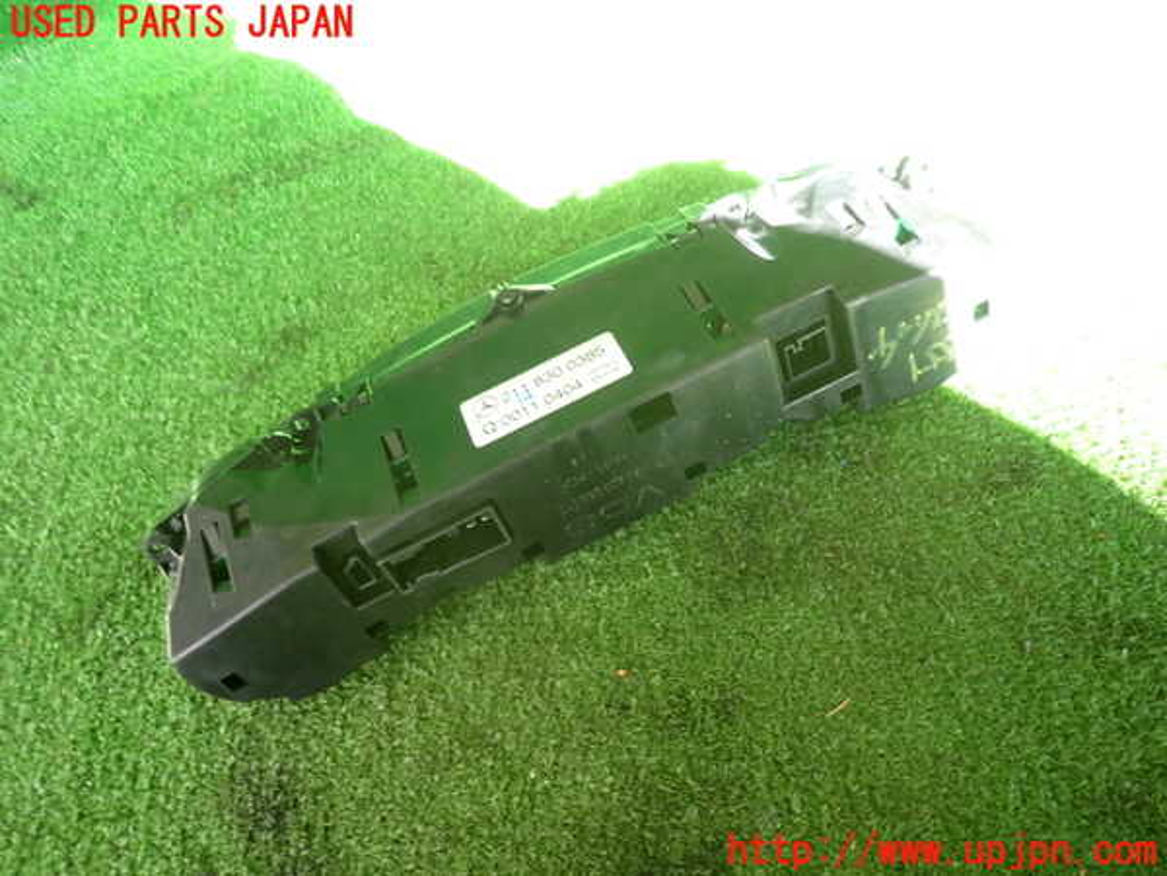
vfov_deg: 54.9
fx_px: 843
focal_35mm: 25
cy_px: 438
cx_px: 584
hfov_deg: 69.4
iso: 200
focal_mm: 4.5
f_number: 2
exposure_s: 1/50
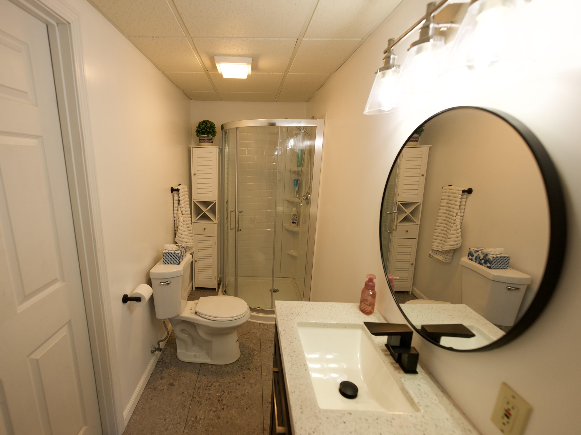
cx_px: 248
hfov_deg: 93.8
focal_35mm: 16
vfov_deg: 78.1
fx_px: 269
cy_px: 227
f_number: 4
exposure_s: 1/15
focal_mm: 14
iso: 110
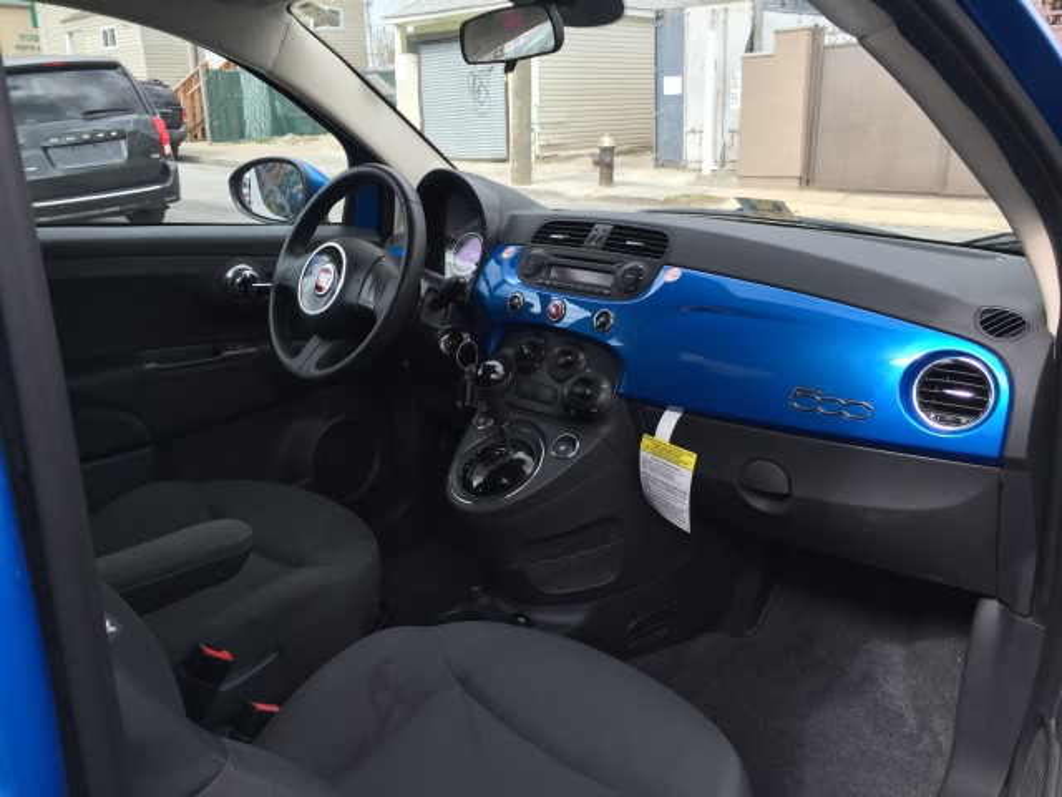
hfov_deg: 61.7
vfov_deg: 48.2
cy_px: 398
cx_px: 531
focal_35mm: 29
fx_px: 890
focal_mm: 4.15
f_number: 2.2
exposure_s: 1/153
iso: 32
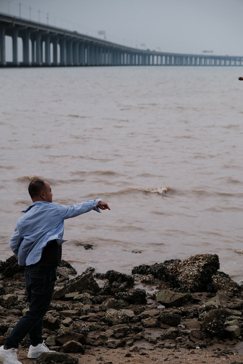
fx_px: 840
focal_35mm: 83
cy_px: 182
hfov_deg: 16.5
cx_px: 122
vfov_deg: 24.5
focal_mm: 55
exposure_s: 1/4000
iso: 320
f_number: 2.8
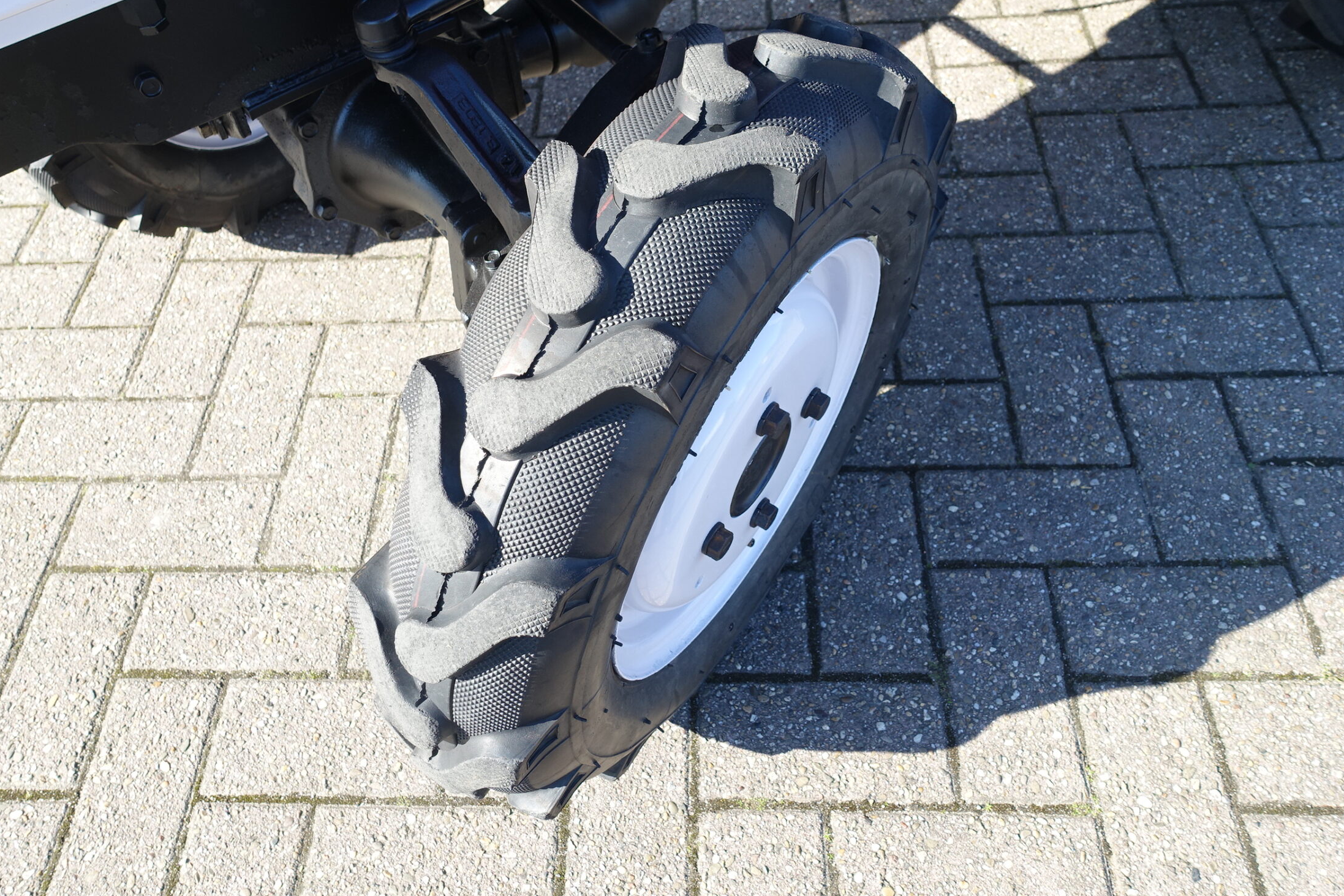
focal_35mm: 28
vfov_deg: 46.3
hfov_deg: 65.4
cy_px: 384
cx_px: 634
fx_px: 1045
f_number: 4
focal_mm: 8.8
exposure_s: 1/200
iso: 125
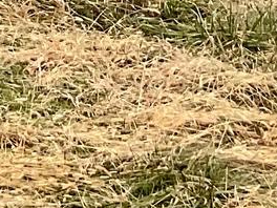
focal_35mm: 225
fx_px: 1800
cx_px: -120
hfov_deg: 8.6
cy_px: -521
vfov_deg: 5.9
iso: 16
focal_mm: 3
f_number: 1.8
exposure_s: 1/142
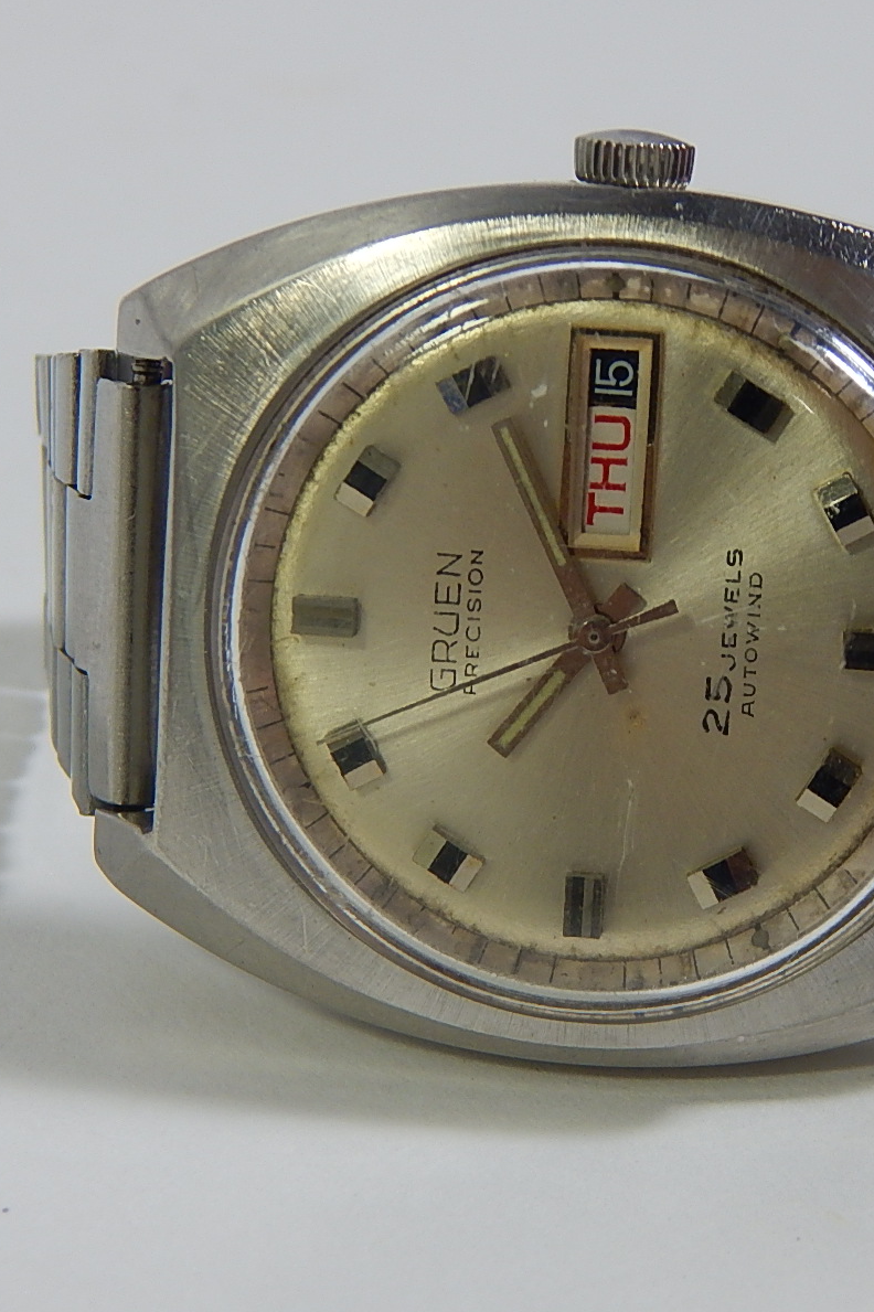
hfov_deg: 13.0
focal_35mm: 105
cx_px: 584
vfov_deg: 19.5
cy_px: 659
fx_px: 3826
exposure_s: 1/30
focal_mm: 13.5
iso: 160
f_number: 4.2
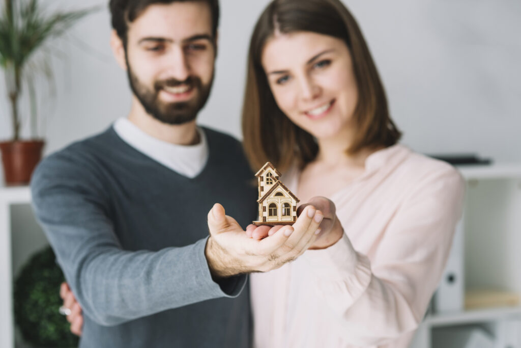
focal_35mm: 85
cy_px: 174
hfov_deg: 23.9
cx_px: 260
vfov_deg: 16.1
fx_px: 1230
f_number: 4
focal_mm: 85
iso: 250
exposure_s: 1/125
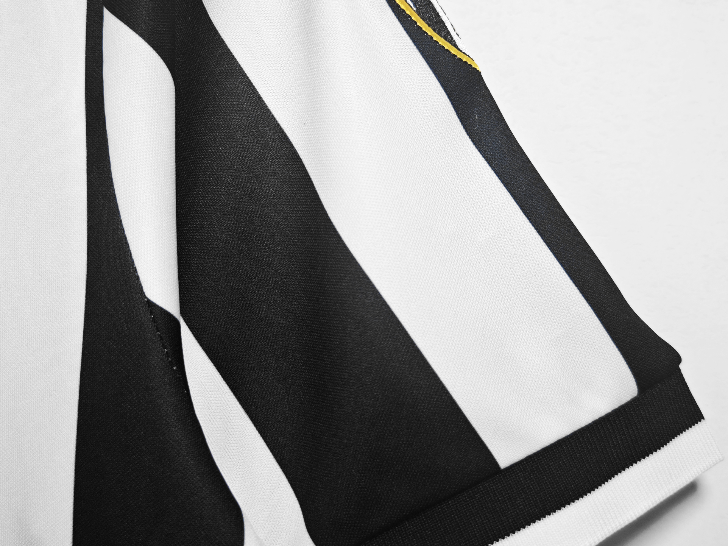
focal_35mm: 49
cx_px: 315
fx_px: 1030
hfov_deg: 38.8
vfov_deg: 29.6
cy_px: 228
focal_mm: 8.67
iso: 78
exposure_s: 1/100
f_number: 1.75
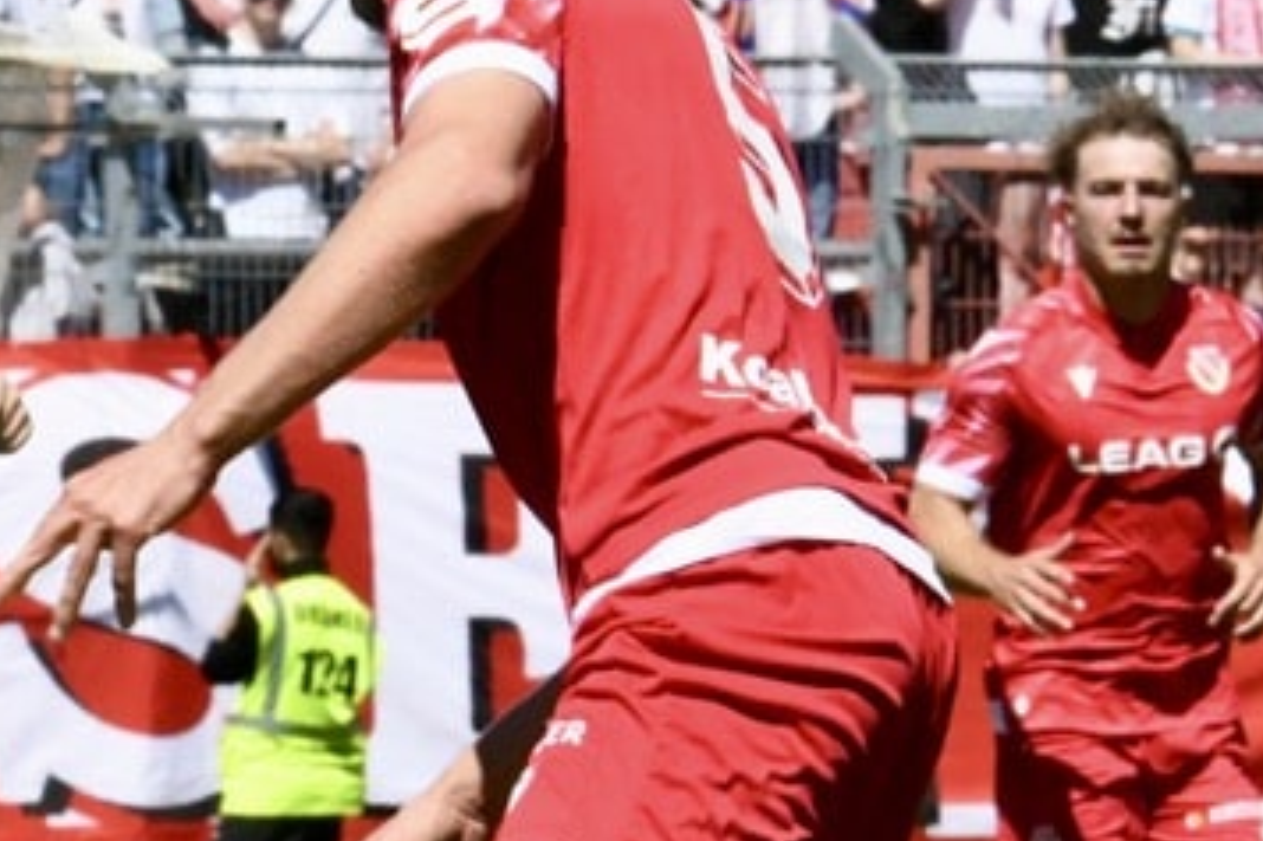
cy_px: 605
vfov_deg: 1.7
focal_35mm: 827
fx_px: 28999
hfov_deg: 2.5
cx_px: 216
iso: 4000
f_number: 20
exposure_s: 1/1600
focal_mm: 230
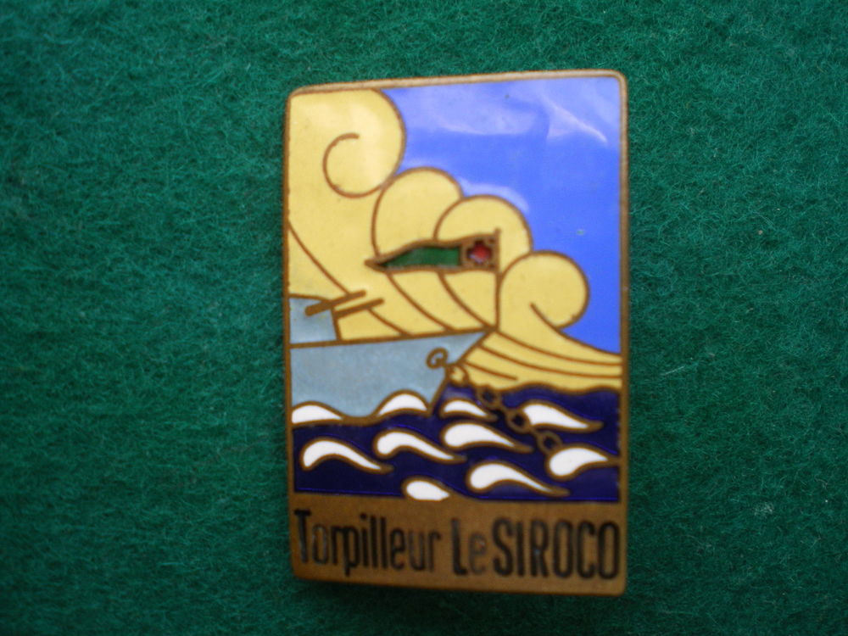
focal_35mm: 38
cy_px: 318
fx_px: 931
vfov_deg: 37.7
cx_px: 424
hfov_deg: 49.0
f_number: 3.1
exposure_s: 1/50
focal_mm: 6.3
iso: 160
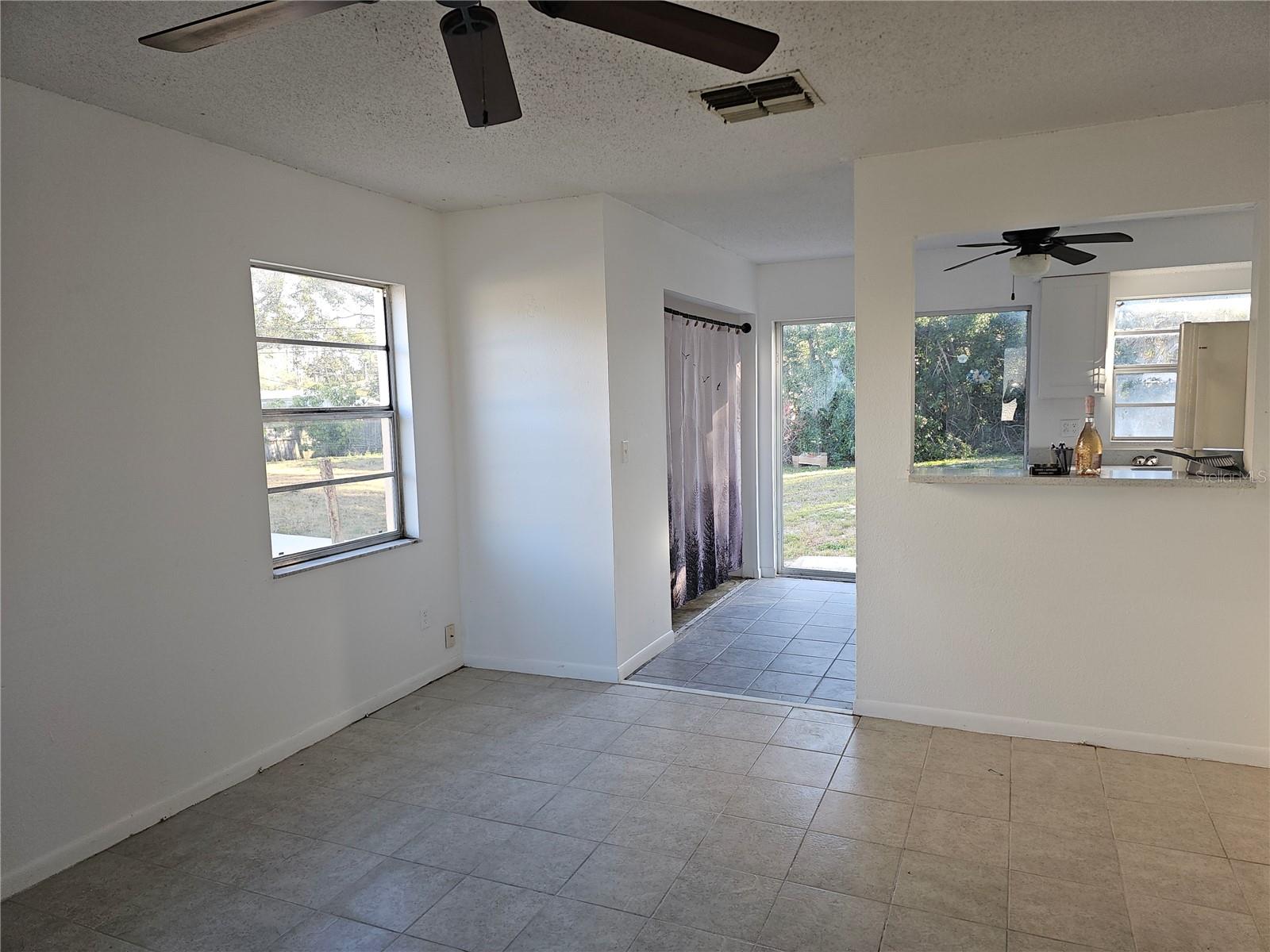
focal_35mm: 23
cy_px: 476
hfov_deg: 73.9
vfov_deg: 58.9
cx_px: 635
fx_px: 844
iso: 32
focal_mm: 6.3
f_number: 1.7
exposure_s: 1/60
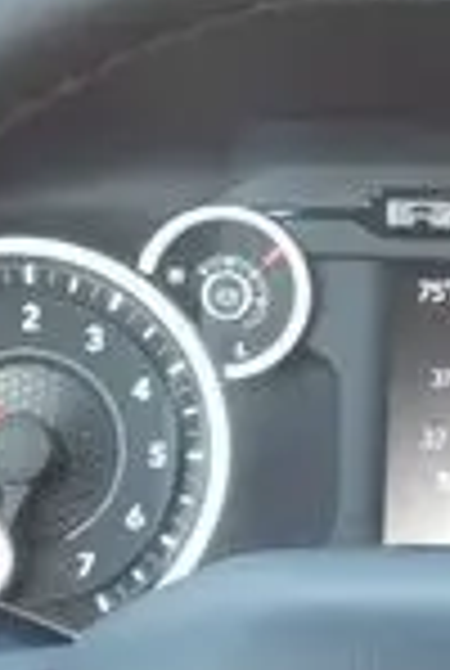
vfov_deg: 9.5
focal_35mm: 214
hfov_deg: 6.4
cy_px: 830
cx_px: 634
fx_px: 3994
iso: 200
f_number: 5.2
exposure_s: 1/15
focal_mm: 24
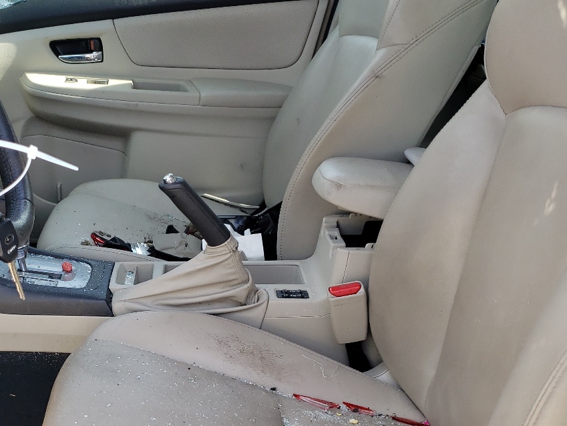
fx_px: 803
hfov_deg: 37.6
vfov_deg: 29.4
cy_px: 298
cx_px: 122
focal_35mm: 49
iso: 50
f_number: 1.5
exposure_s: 1/385
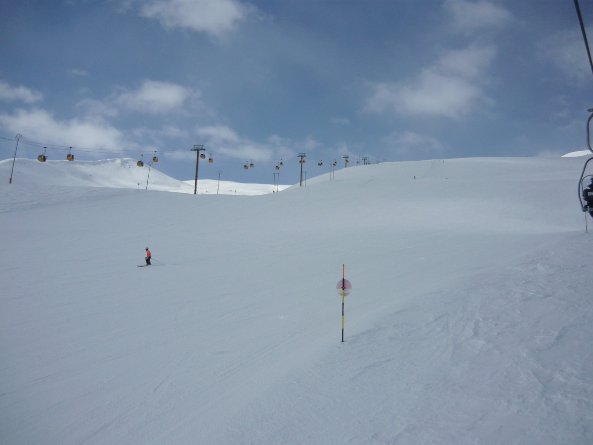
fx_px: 565
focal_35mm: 33
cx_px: 296
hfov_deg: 55.4
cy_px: 222
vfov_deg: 42.9
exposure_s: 1/800
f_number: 8
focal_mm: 5.5
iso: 100
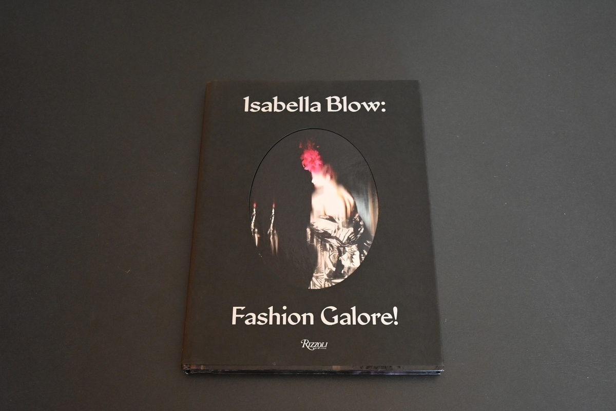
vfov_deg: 34.2
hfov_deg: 49.6
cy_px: 206
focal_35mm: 39
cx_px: 308
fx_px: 667
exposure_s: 1/125
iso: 2000
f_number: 4.5
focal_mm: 26
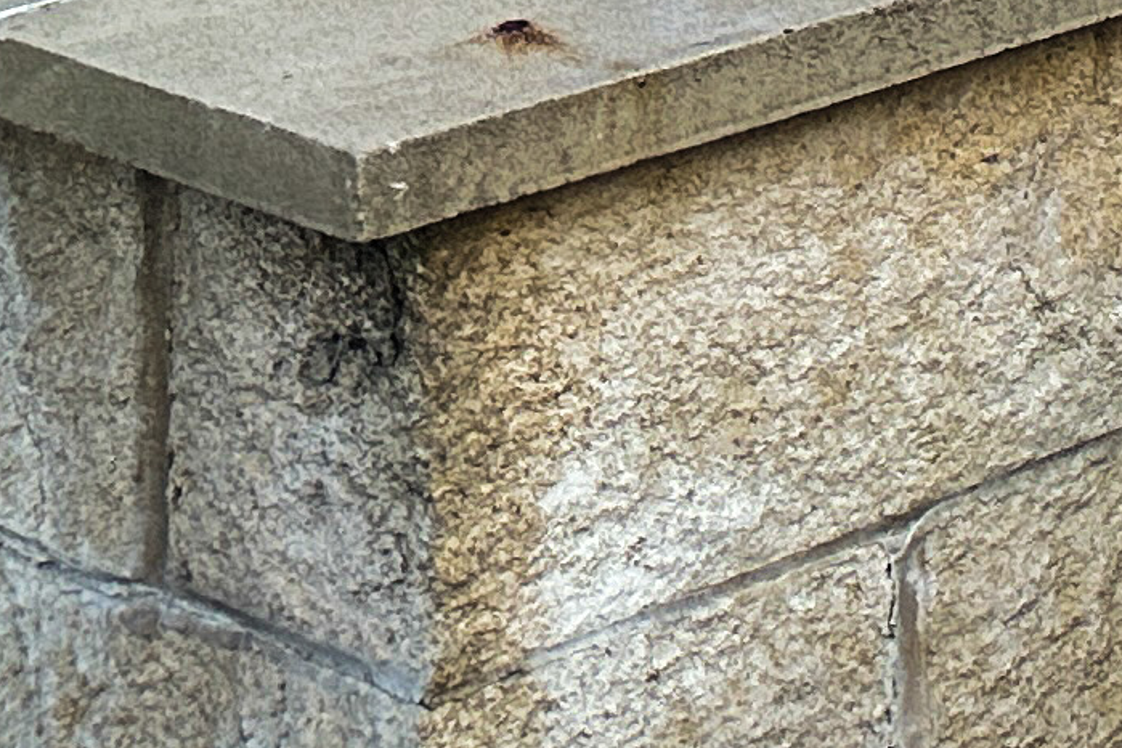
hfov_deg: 10.8
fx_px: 4488
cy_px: -1536
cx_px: 3116
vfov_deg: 8.1
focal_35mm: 144
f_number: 1.8
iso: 80
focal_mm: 6.86
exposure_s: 1/1400
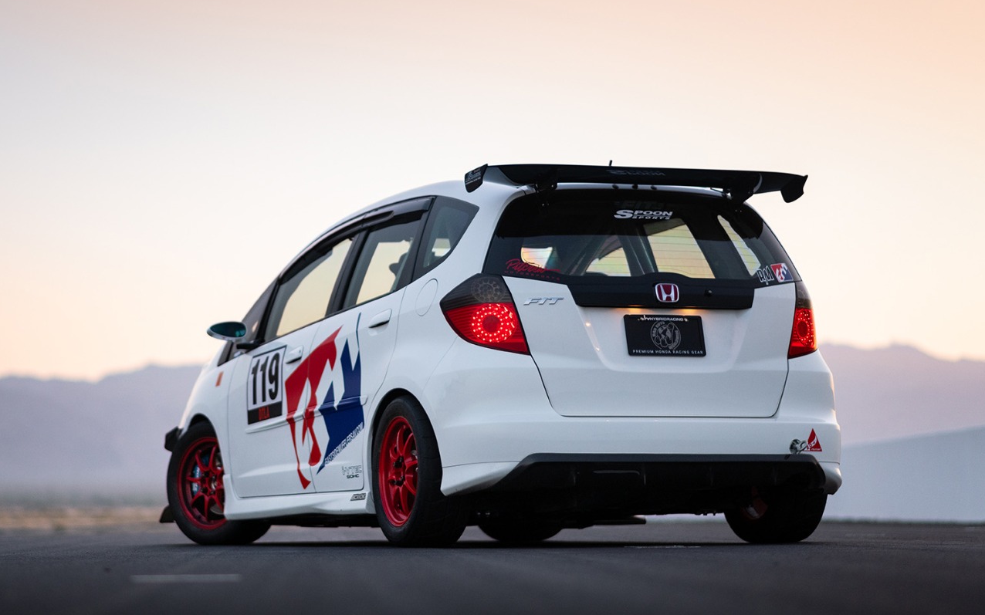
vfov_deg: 11.9
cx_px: 390
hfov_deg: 18.9
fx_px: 2952
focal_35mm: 110
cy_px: 311
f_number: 1.8
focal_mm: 85
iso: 500
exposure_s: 1/640
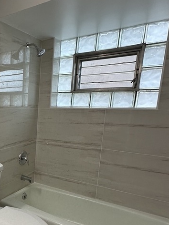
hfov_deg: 37.4
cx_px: -14
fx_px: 209
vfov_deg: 56.0
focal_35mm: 32
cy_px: 144
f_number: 2.2
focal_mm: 2.22
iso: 160
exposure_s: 1/60
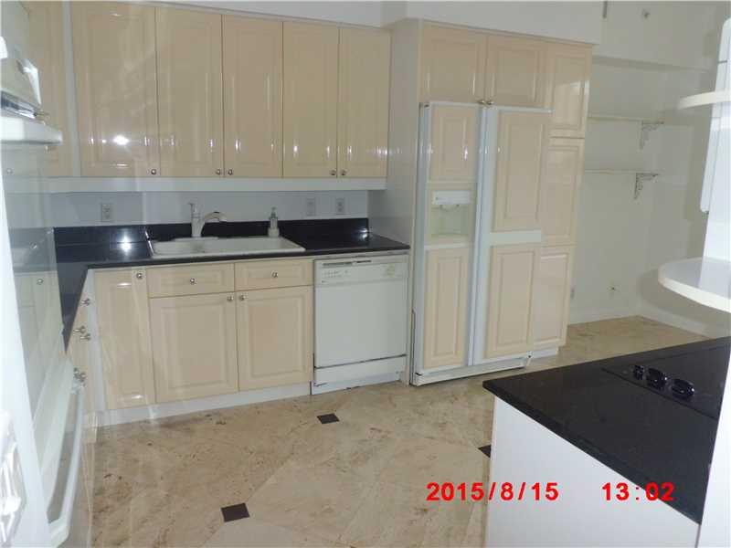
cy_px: 274
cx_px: 366
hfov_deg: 67.3
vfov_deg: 53.1
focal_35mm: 26
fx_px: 549
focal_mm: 4.7
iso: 100
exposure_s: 1/100
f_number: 2.8
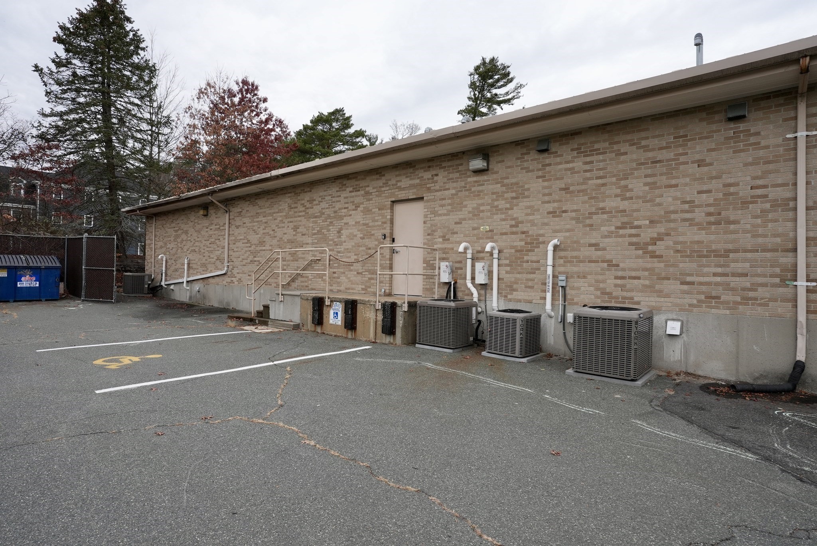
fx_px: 454
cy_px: 273
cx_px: 408
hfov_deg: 83.9
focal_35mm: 20
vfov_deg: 62.0
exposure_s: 1/400
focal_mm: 20
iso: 800
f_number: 7.1
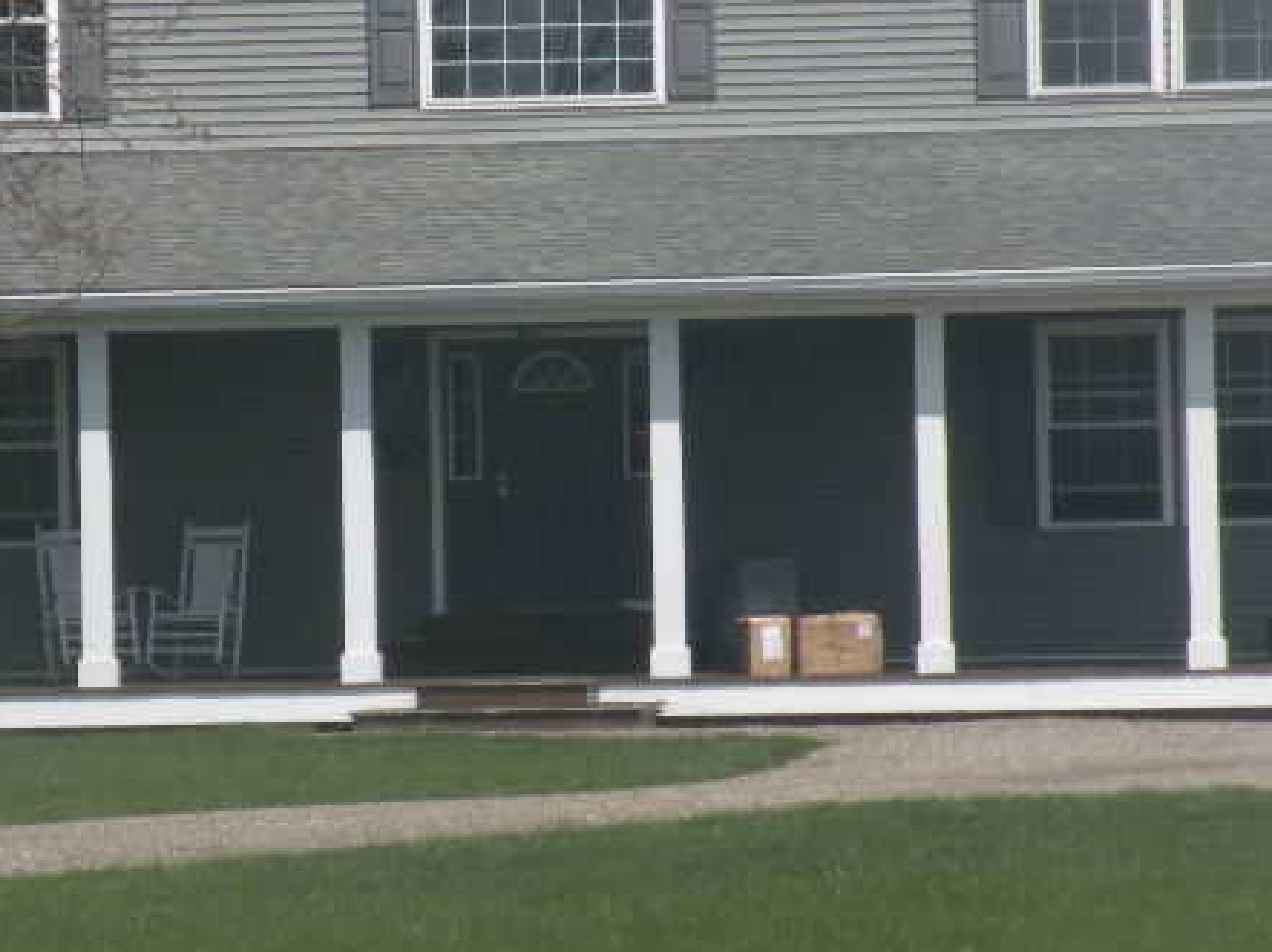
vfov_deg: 5.8
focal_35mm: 255
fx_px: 9365
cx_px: 495
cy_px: 365
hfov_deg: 7.8
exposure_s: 1/287
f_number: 6.3
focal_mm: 19.4
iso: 64
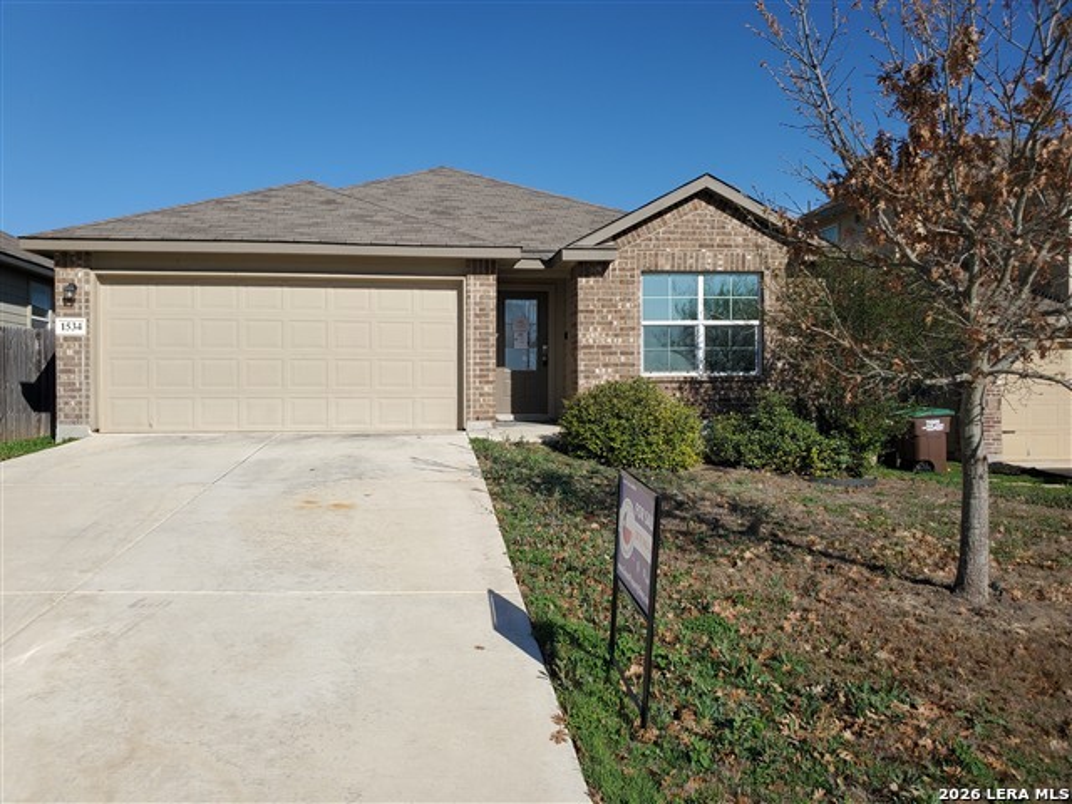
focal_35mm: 26
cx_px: 536
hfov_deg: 67.3
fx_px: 805
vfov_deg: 53.1
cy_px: 402
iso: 50
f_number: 2.4
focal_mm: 4.3
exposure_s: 1/2520
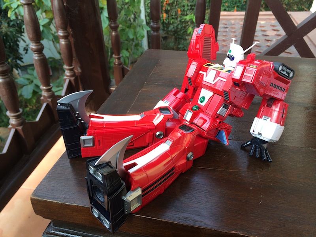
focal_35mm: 30
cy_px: 118
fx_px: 274
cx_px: 158
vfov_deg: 46.8
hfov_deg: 60.0
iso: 64
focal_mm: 4.12
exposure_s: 1/120
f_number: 2.2
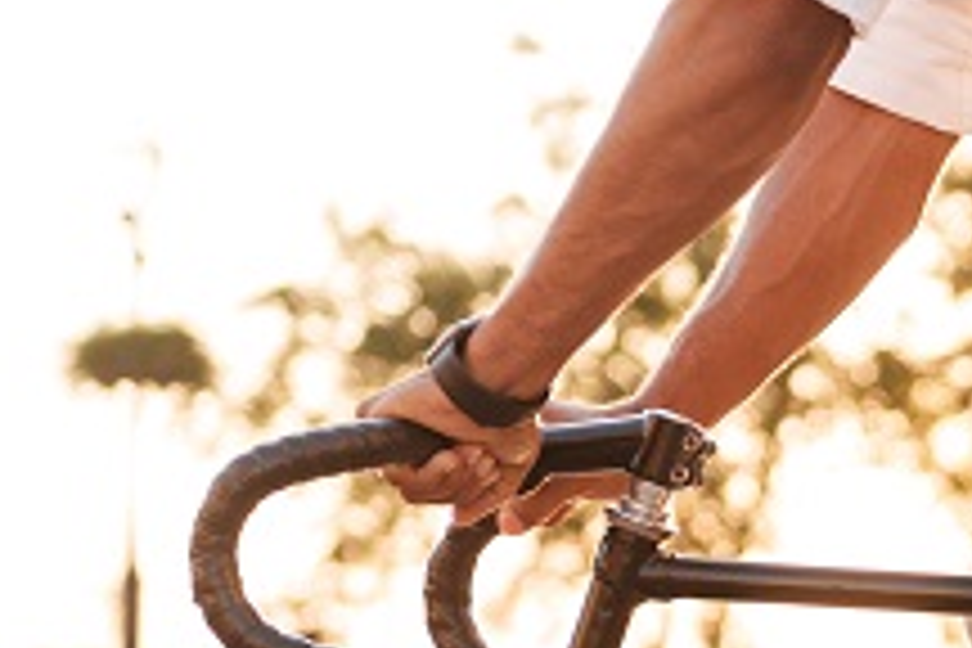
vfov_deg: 5.6
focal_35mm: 244
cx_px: 1215
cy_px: 880
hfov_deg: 8.3
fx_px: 6587
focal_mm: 66
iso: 250
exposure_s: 1/400
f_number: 3.2
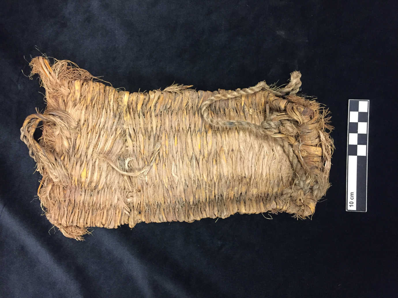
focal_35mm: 29
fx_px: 333
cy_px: 149
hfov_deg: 61.7
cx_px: 199
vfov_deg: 48.2
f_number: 2.2
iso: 250
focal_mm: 4.15
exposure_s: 1/30
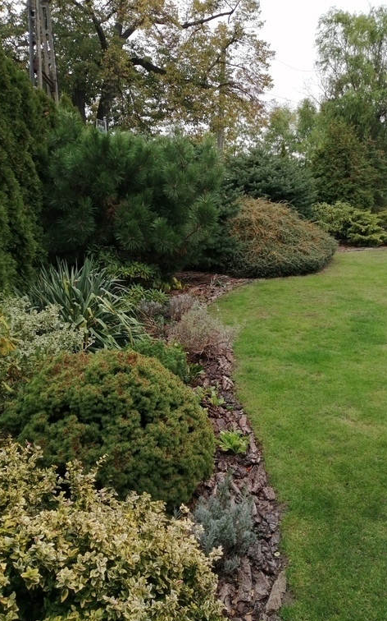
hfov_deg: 44.4
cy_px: 309
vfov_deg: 66.5
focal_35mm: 28
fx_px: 473
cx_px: 213
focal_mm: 3.62
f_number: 1.8
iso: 50
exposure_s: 1/463
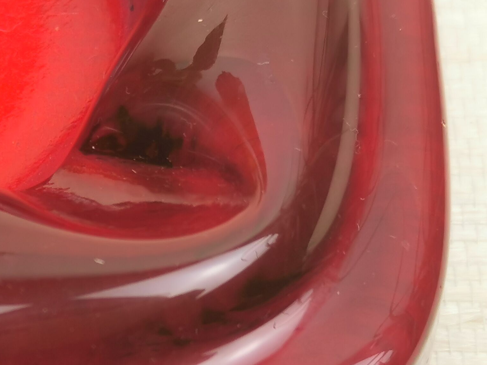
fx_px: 1815
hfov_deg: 15.1
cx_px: 23
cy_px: 270
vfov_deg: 11.5
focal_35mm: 129
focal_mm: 5.58
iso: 50
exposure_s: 1/100
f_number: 1.8
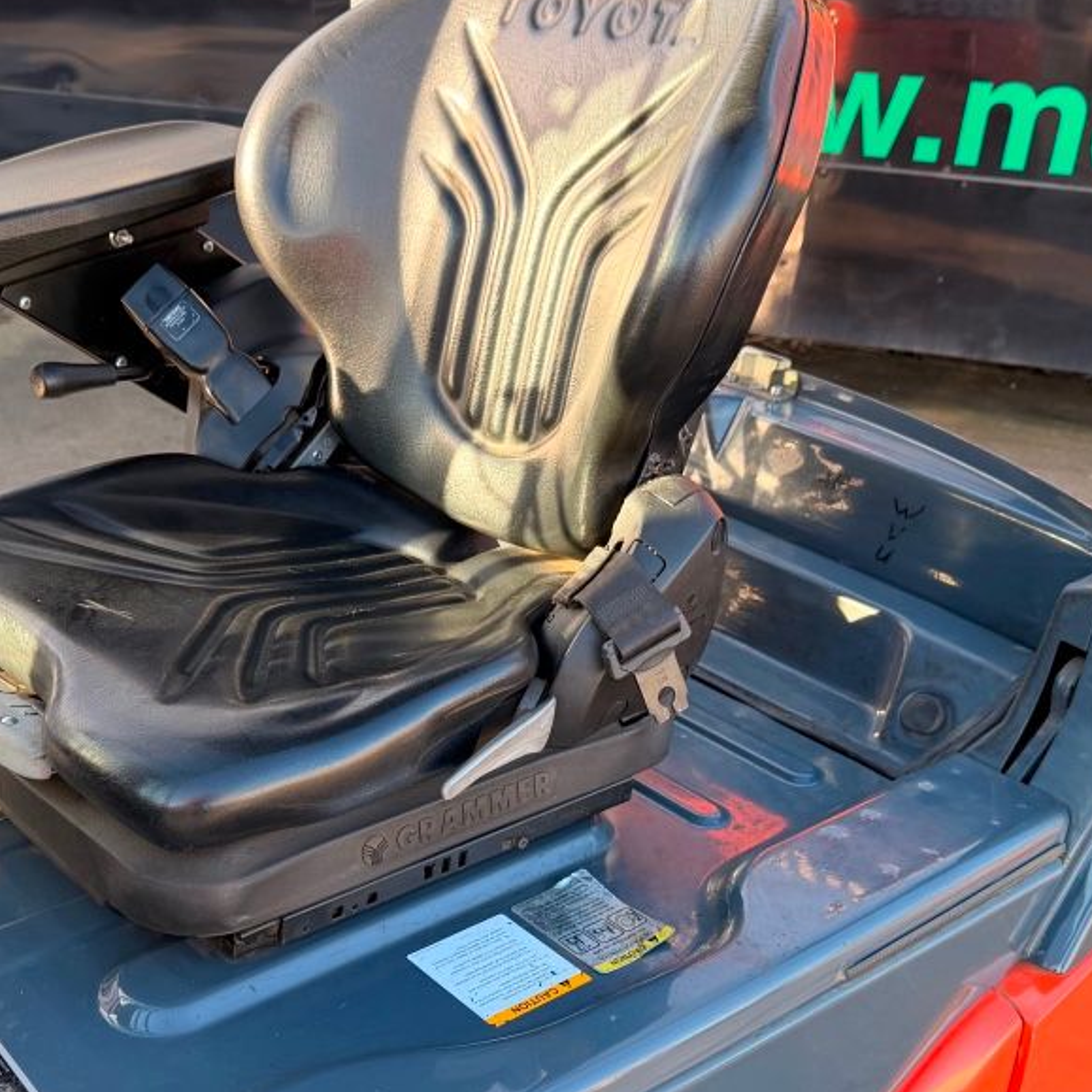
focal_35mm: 44
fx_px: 1570
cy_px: 711
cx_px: 345
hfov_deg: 37.8
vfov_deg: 38.0
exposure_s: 1/206
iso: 80
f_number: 1.78
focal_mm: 6.76
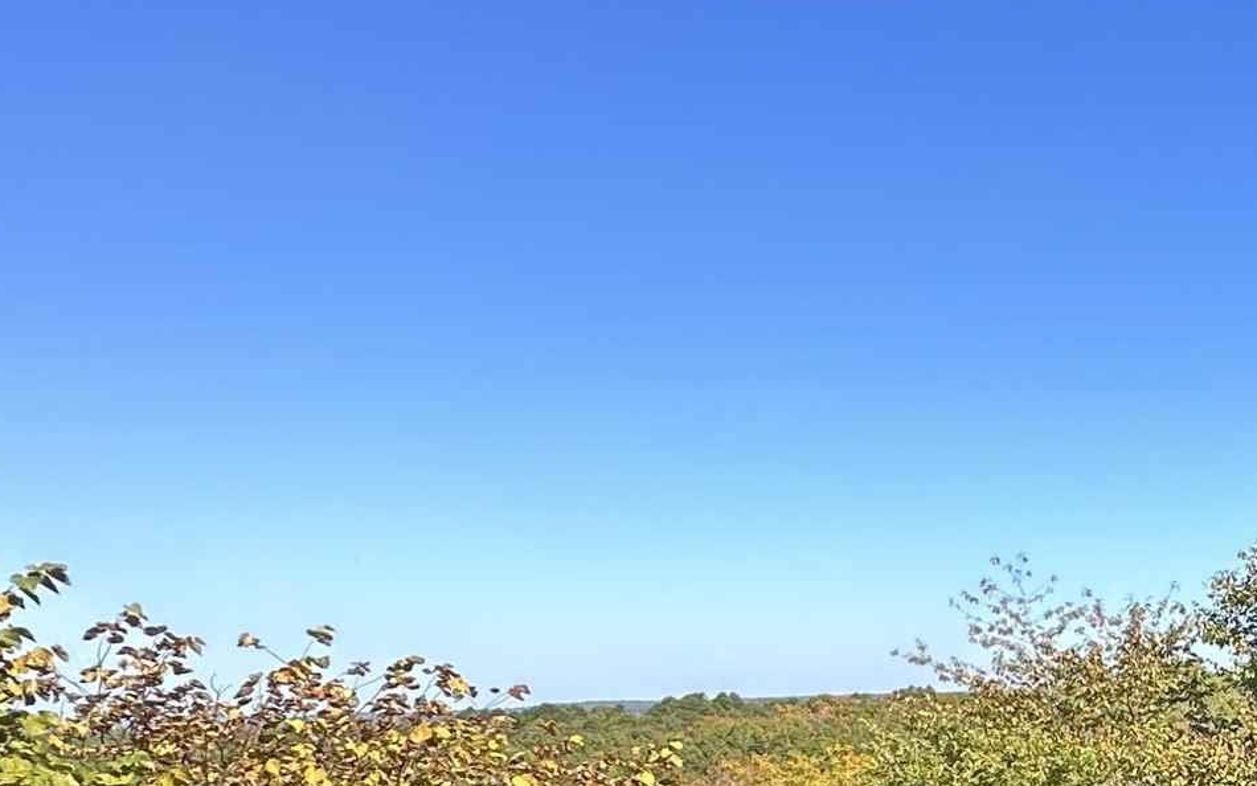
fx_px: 1645
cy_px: 750
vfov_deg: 25.8
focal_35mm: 48
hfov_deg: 29.6
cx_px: 1784
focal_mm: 2.22
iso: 40
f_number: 2.2
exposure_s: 1/593
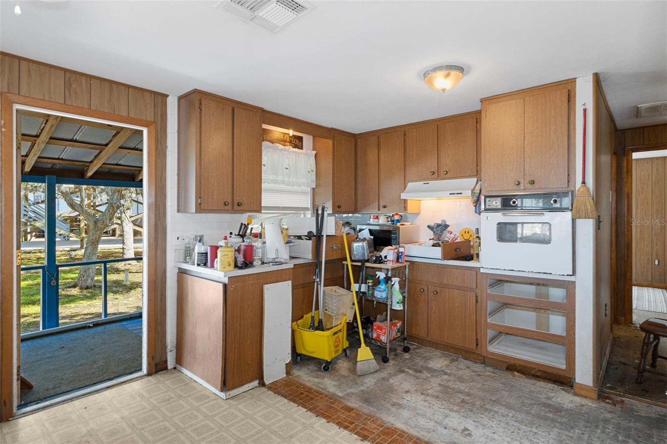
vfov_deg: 67.4
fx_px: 333
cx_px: 334
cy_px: 222
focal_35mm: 18
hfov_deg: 90.0
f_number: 8
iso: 320
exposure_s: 1/1.25
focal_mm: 12
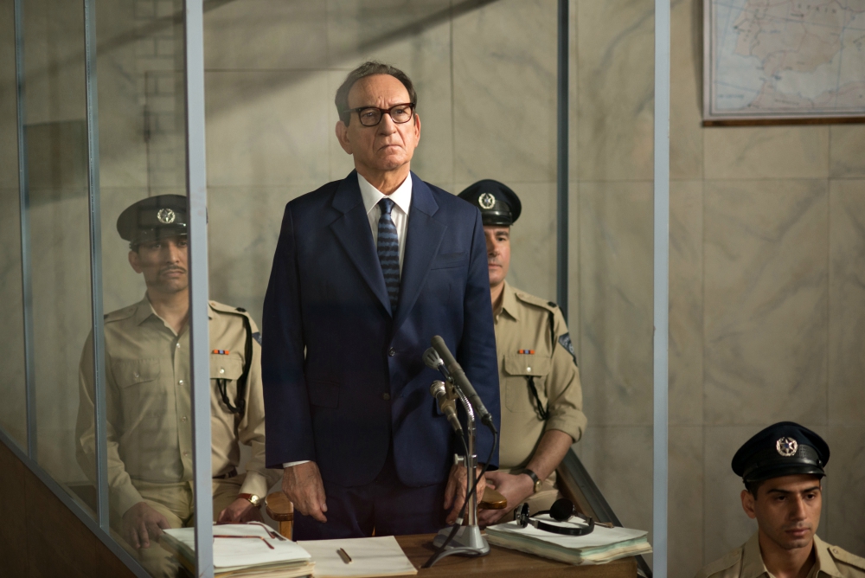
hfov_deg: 23.9
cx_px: 432
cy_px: 289
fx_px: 2043
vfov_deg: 16.1
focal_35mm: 85
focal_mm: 85
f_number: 2.8
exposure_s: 1/125
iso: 800
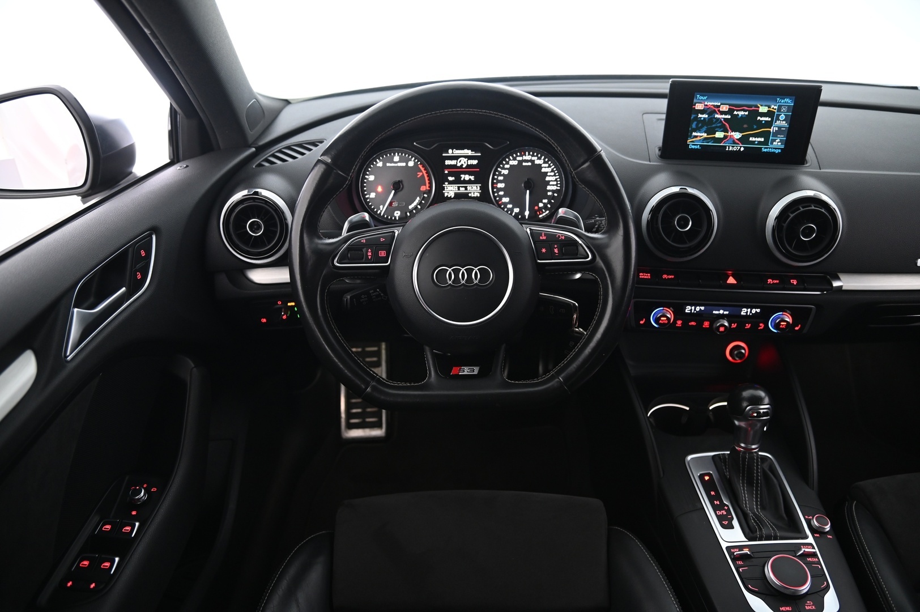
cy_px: 306
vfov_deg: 53.1
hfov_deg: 73.8
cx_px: 460
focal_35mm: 24
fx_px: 613
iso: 2000
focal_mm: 24
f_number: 4
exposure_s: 1/15
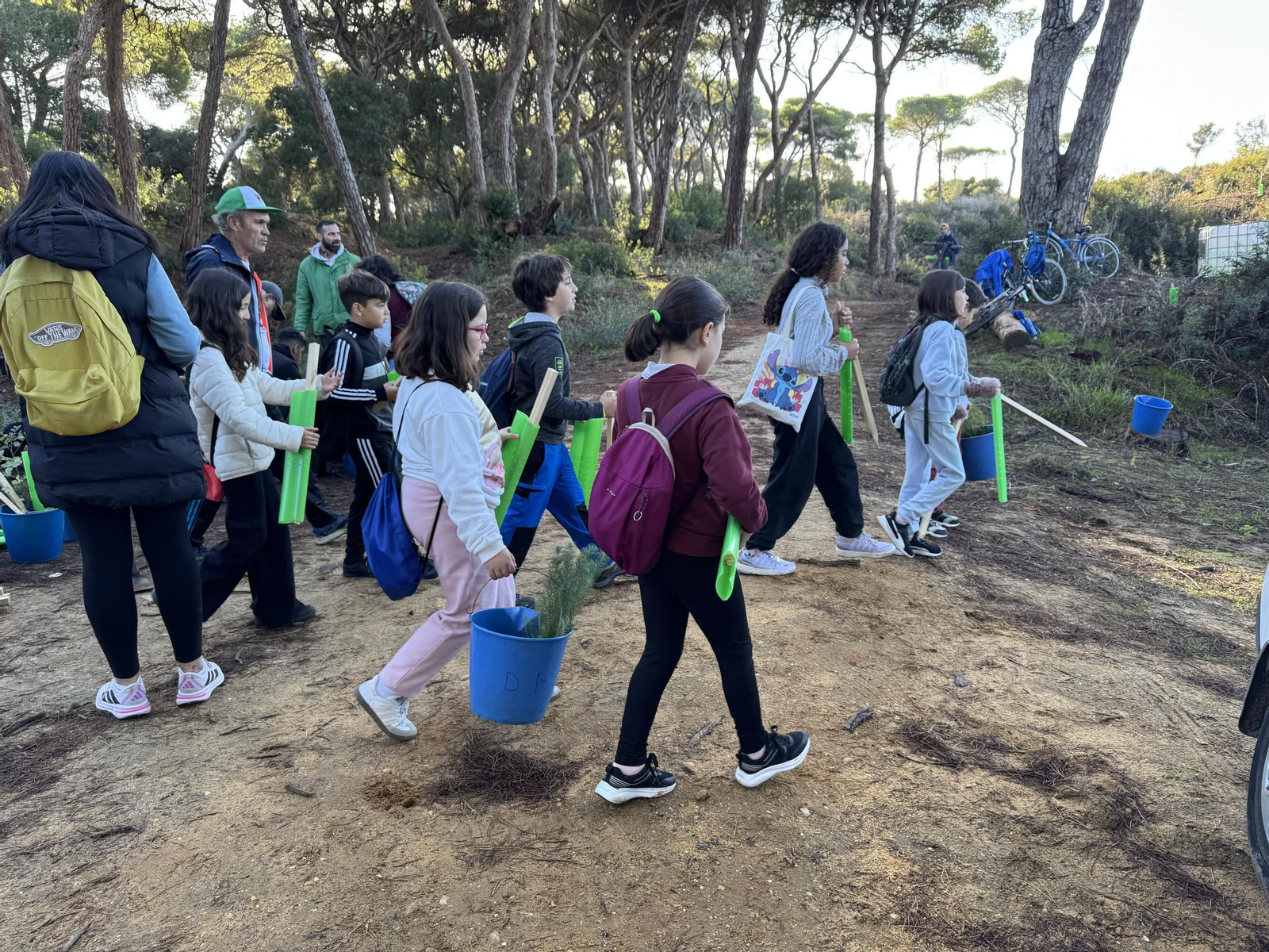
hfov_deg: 71.6
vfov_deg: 56.8
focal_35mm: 24
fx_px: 880
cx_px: 634
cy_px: 476
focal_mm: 6.76
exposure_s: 1/121
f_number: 1.78
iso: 64
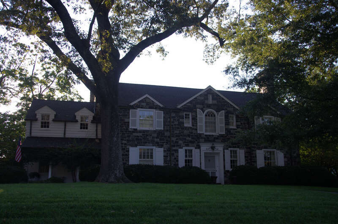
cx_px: 169
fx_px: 337
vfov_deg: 36.7
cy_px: 112
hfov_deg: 53.2
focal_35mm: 36
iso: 220
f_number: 5.6
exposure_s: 1/125
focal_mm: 24
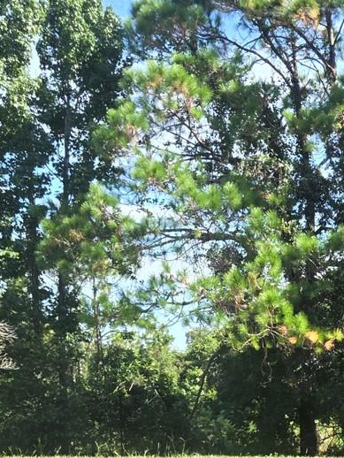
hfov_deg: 19.9
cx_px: 376
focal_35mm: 71
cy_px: 523
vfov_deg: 25.1
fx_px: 940
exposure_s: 1/180
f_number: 1.8
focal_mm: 5.4
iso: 50
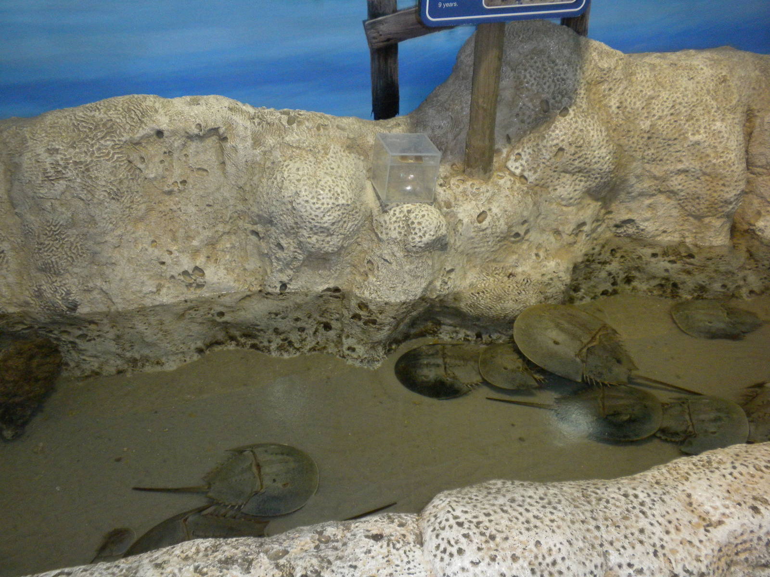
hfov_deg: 50.1
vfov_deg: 38.7
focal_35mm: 37
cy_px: 288
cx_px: 385
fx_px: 823
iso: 312
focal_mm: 6.6
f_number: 3.5
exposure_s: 1/87.6
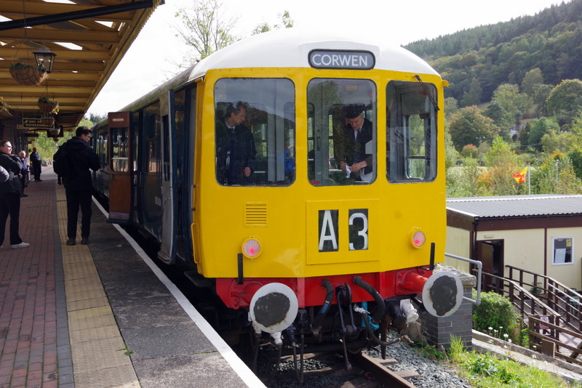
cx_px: 291
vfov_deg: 31.9
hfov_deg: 46.4
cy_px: 194
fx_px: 679
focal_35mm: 42
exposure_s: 1/400
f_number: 8
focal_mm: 28
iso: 640
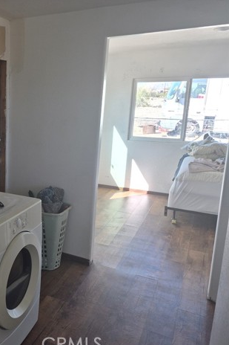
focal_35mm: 33
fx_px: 315
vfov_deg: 57.2
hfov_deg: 35.5
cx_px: -7
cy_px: 176
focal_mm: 5.4
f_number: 1.8
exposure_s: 1/180
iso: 80
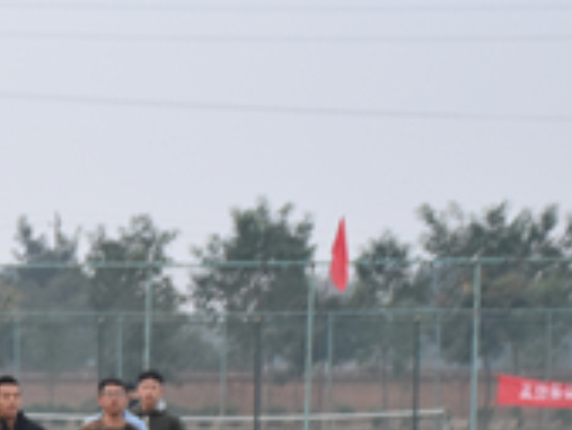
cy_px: 626
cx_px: -366
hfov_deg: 8.4
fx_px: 3787
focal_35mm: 229
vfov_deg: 6.4
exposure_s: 1/60
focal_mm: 42
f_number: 4.5
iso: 400
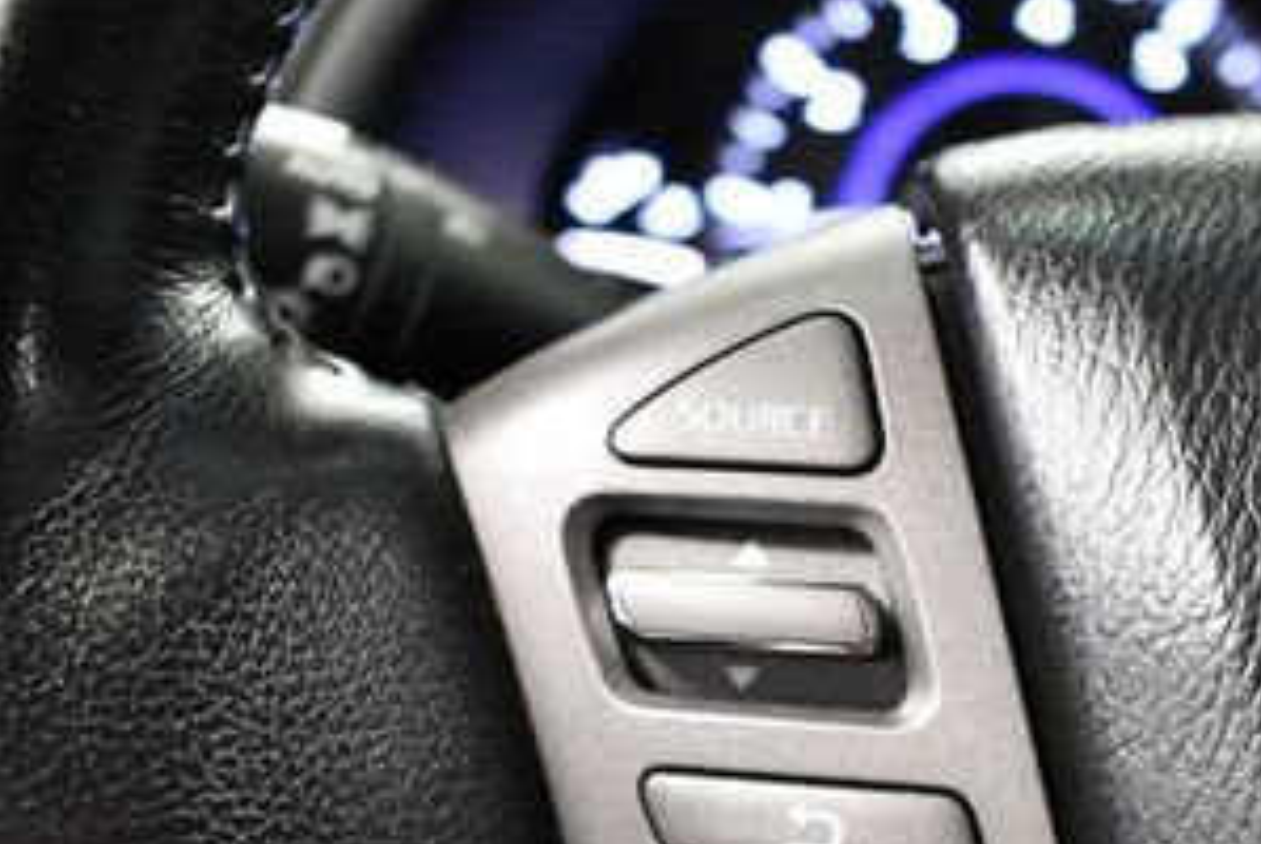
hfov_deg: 26.2
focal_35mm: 77
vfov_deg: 17.2
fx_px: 2700
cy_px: 895
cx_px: 806
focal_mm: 18
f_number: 3.5
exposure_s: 1/60
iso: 3600
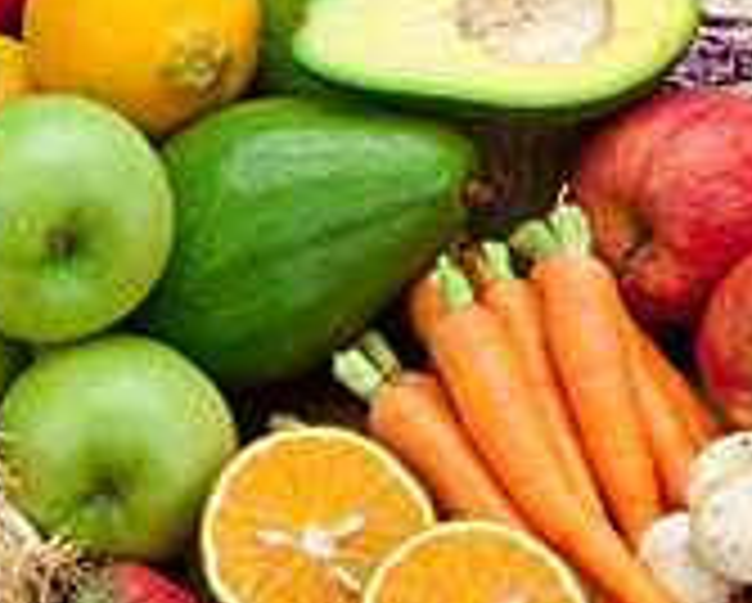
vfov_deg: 6.0
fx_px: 5756
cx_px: 563
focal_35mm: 258
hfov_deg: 7.5
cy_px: 124
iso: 100
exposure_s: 1/60
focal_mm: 65
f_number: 20
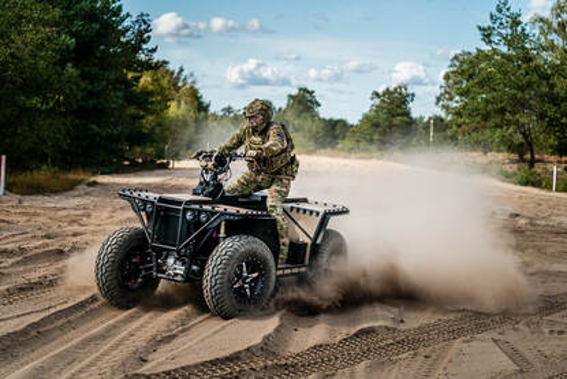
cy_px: 190
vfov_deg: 19.5
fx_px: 1103
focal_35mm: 70
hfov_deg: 28.8
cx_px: 284
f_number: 2.8
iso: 100
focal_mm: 70
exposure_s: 1/500
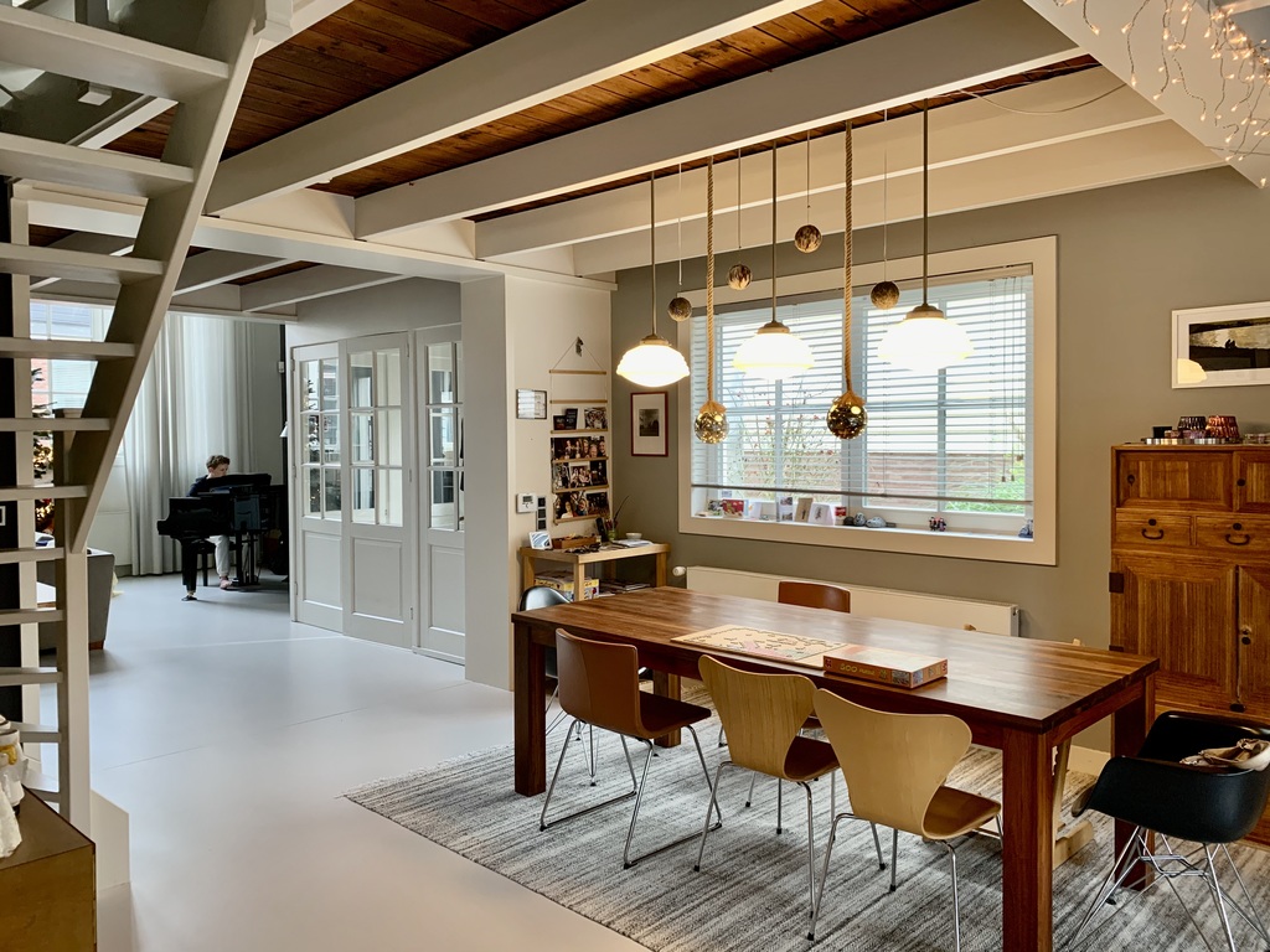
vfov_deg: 53.1
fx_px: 954
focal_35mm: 26
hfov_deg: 67.3
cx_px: 635
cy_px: 476
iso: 125
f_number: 1.8
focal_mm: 4.25
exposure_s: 1/50
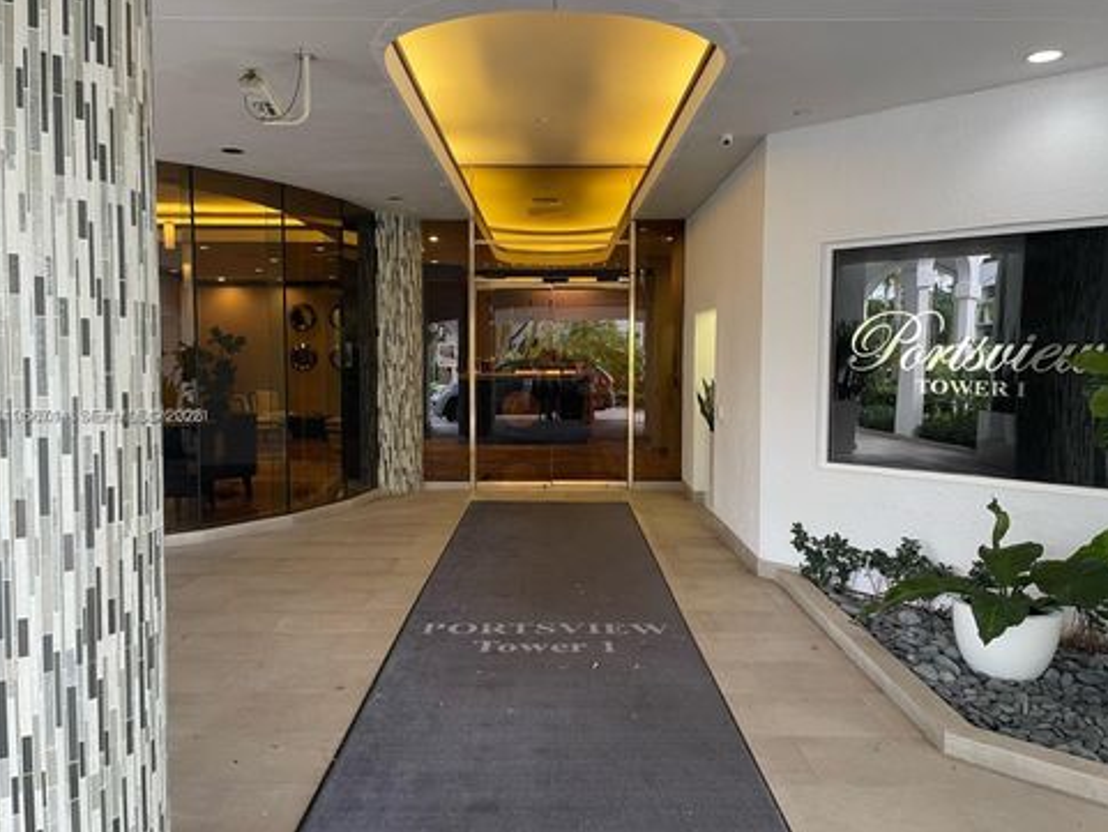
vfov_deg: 51.4
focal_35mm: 27
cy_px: 417
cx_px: 555
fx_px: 864
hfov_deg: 65.3
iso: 125
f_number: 1.6
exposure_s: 1/60
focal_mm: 4.2
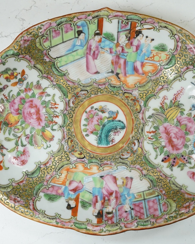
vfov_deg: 35.4
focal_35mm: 53
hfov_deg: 28.6
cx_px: 86
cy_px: 123
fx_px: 382
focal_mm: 37
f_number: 7.1
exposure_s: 1/80
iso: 2500
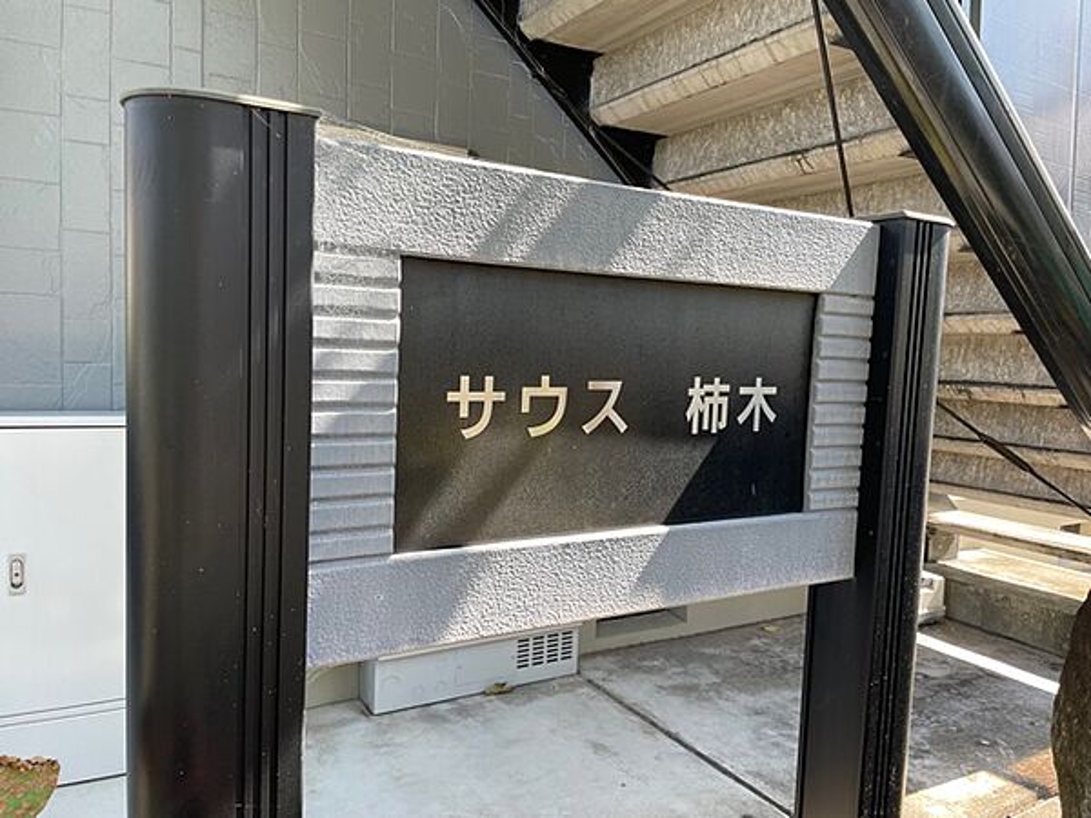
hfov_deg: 67.3
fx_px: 819
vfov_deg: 53.1
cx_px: 546
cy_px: 409
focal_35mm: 26
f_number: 1.6
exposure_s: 1/259
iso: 32
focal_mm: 4.2
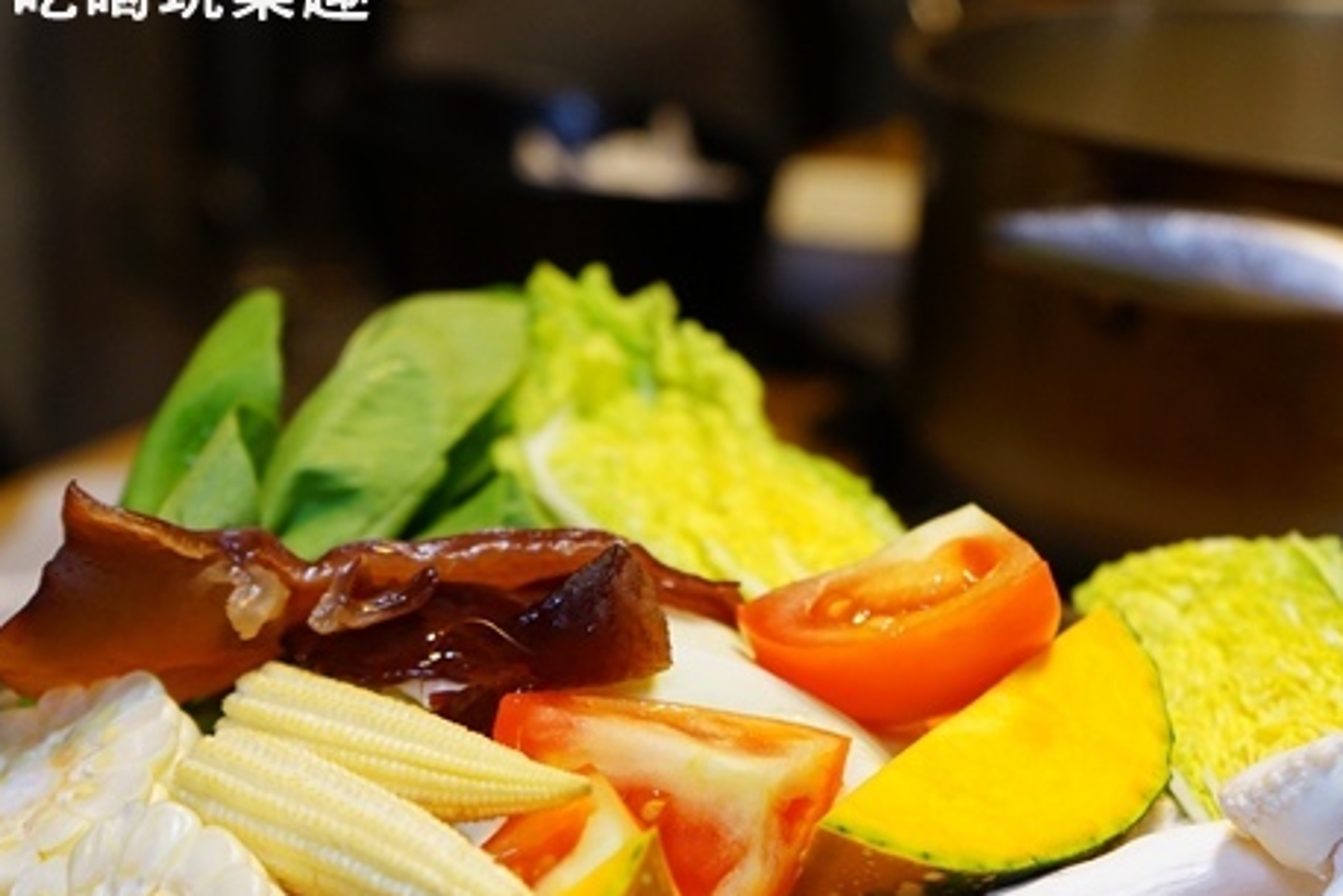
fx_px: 3134
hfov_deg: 24.2
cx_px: 788
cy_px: 660
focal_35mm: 84
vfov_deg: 16.2
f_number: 4.5
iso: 800
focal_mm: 48
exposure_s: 1/60
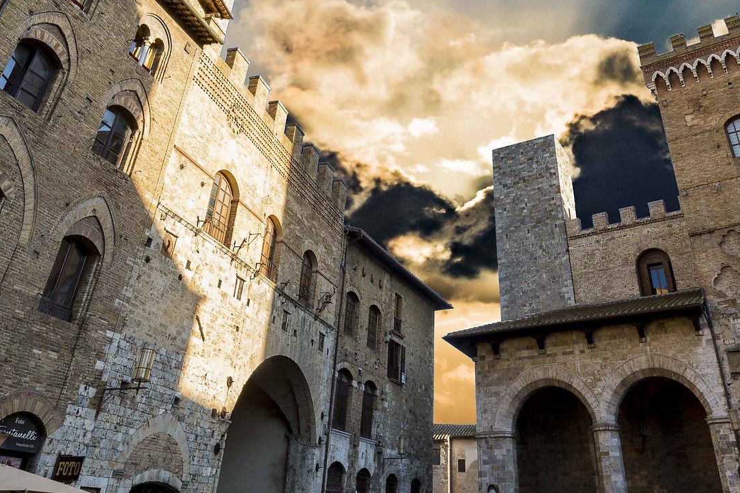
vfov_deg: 39.0
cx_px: 431
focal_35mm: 31
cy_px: 38
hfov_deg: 59.9
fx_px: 637
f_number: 14
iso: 125
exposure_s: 1/25
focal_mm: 14
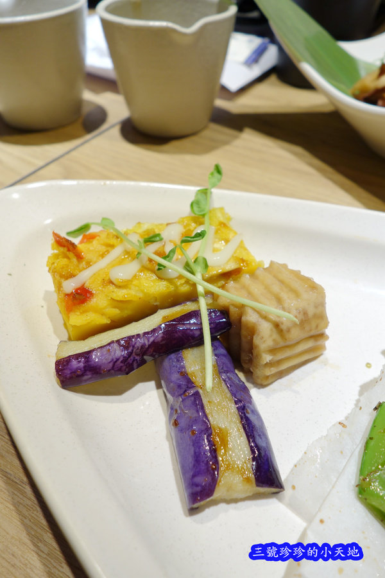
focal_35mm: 28
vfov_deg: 65.5
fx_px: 449
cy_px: 289
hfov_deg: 46.4
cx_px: 192
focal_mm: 10.4
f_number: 4
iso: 125
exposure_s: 1/13
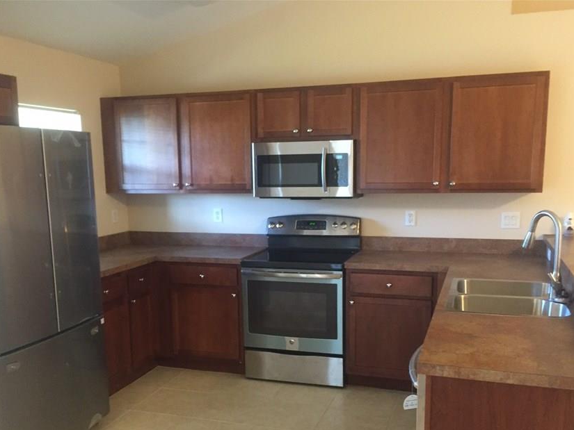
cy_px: 266
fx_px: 597
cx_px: 275
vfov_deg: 39.4
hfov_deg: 51.3
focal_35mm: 36
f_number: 2.2
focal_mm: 4.15
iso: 250
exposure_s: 1/20
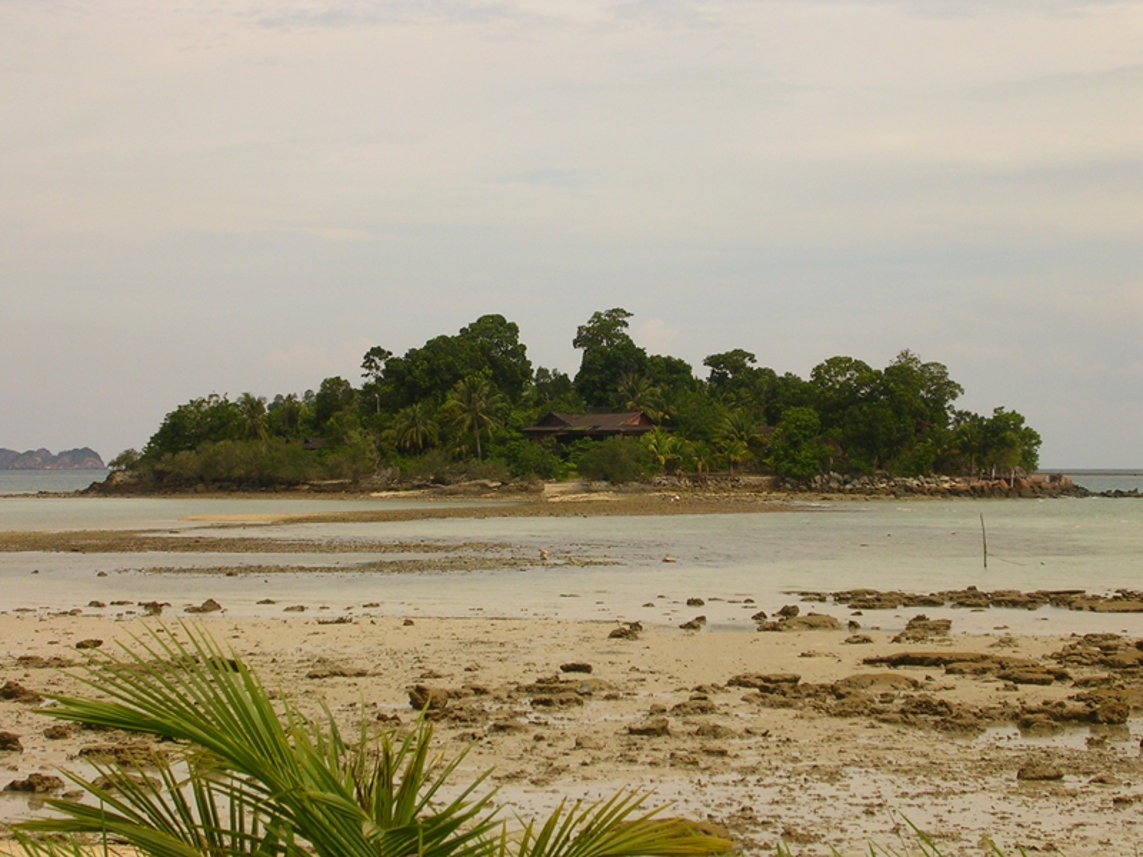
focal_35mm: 95
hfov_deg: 20.7
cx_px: 572
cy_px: 428
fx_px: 3137
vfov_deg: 15.6
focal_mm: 14.5
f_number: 4.4
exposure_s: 1/824
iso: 50
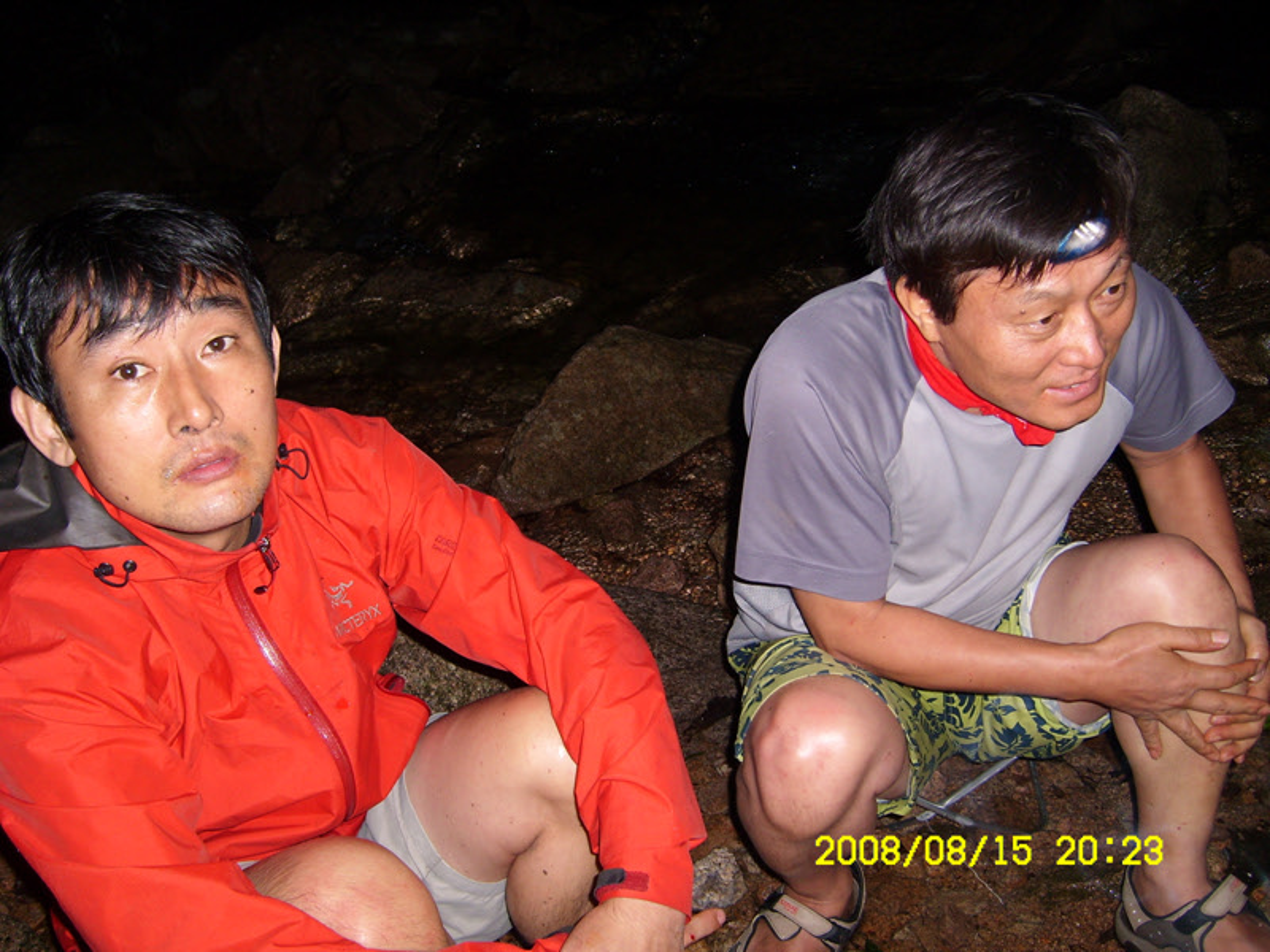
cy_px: 476
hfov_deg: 52.6
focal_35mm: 35
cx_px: 635
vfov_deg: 40.7
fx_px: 1284
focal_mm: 5.8
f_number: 2.8
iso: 50
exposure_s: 1/30
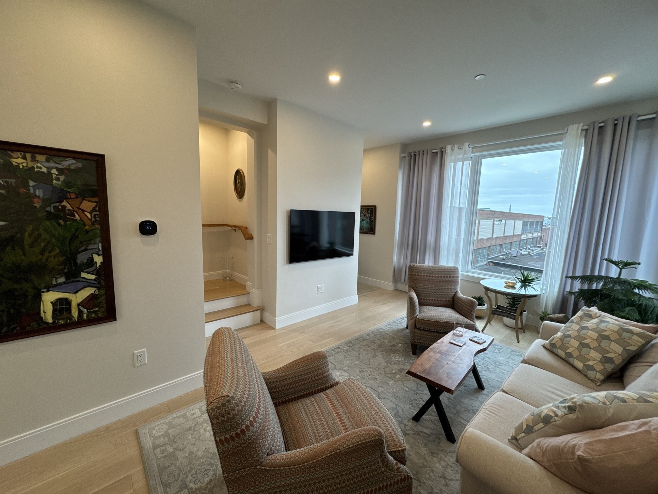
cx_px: 329
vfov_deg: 85.7
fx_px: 266
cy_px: 247
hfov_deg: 102.1
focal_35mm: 14
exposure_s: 1/120
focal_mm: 2.22
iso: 160
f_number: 2.2
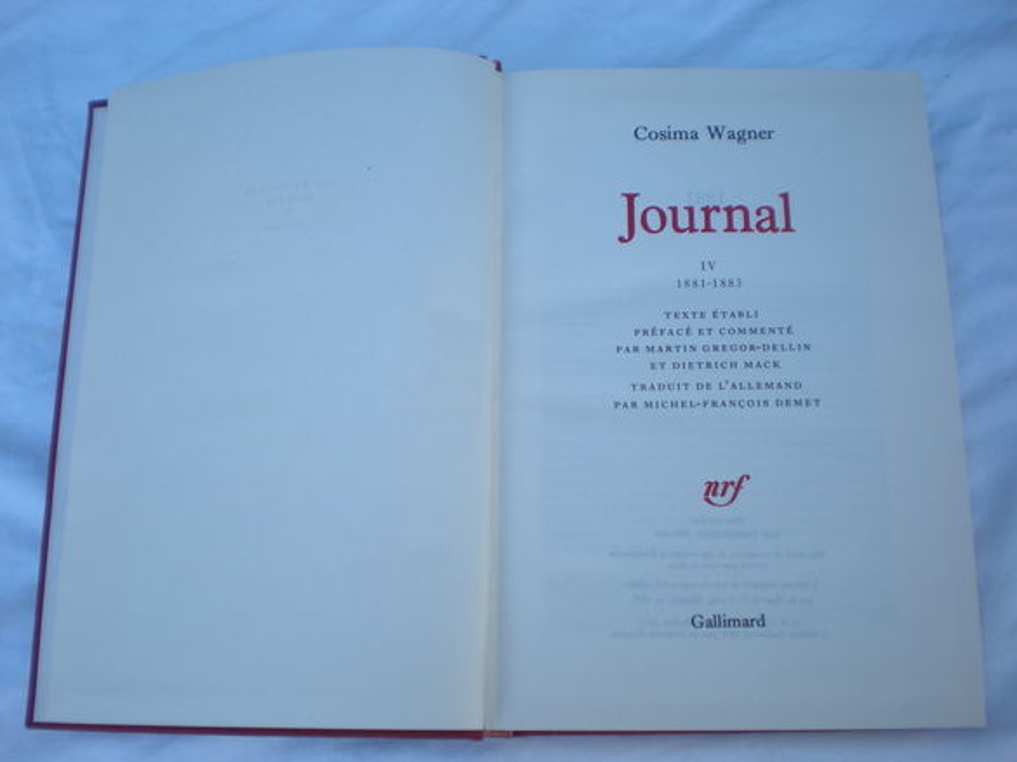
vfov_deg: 36.8
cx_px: 511
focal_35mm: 39
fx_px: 1145
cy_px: 378
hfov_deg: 47.9
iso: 64
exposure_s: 1/88.8
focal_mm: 6.3
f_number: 3.1
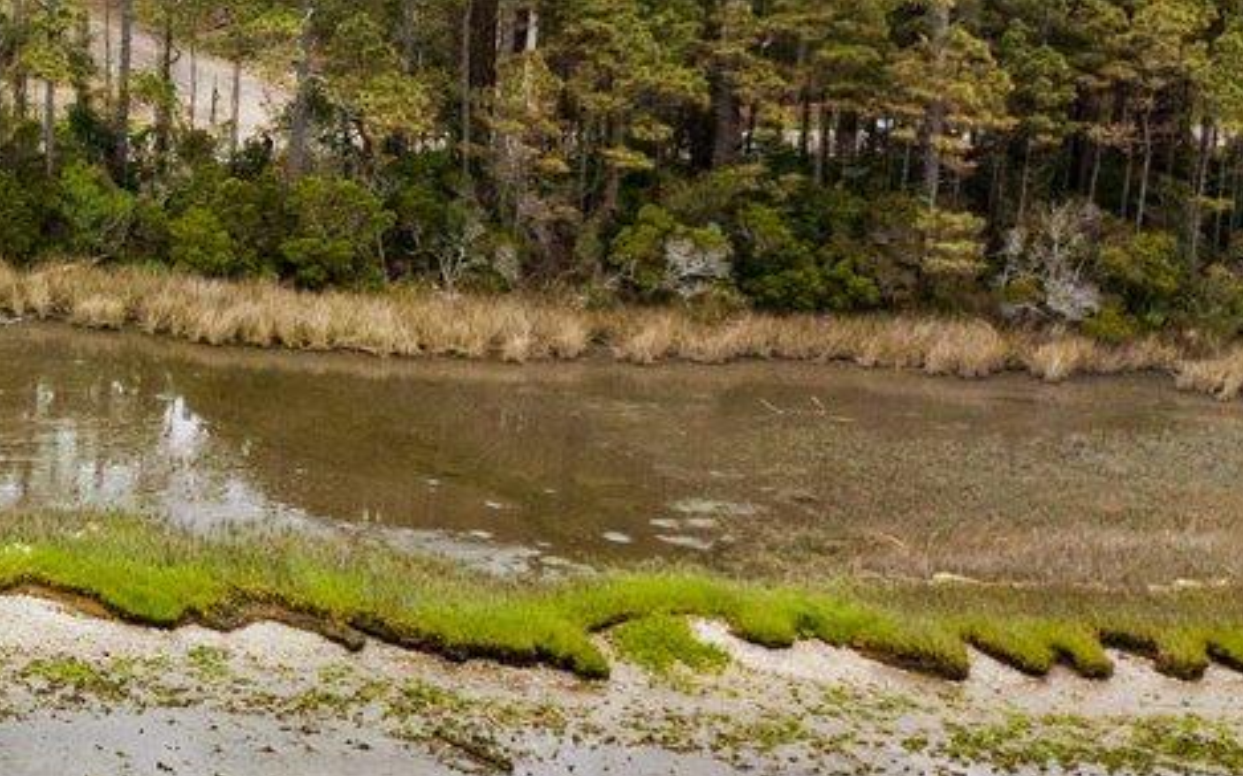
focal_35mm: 111
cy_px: 77
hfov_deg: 15.2
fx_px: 3760
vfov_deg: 11.7
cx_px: -1240
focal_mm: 12.29
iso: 100
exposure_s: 1/320
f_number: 4
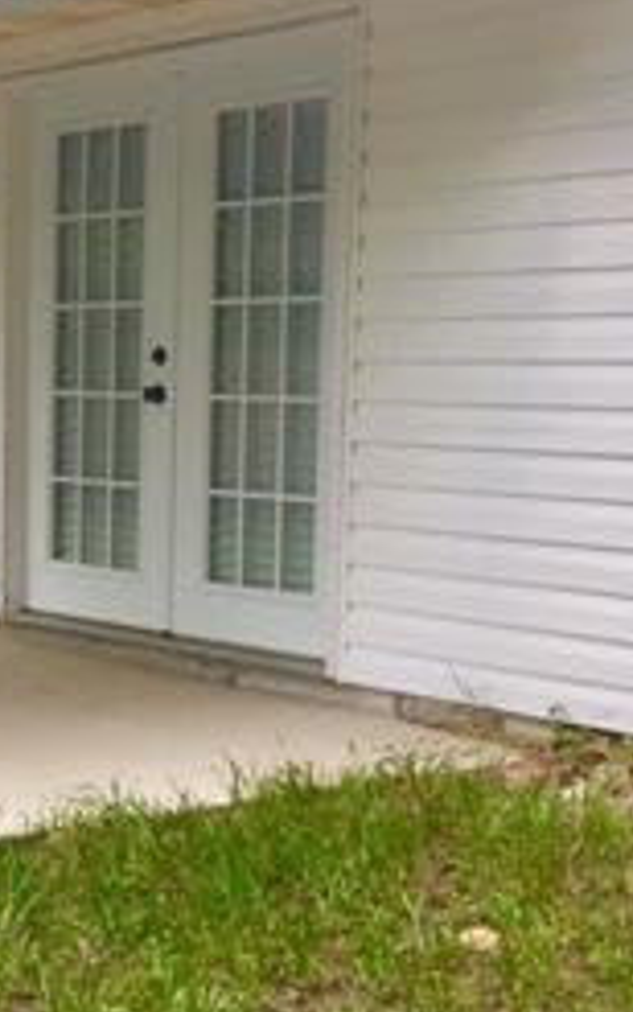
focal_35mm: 80
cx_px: -251
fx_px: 2206
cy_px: 629
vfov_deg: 25.7
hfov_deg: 15.3
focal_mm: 4.15
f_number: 2.2
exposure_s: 1/538
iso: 25
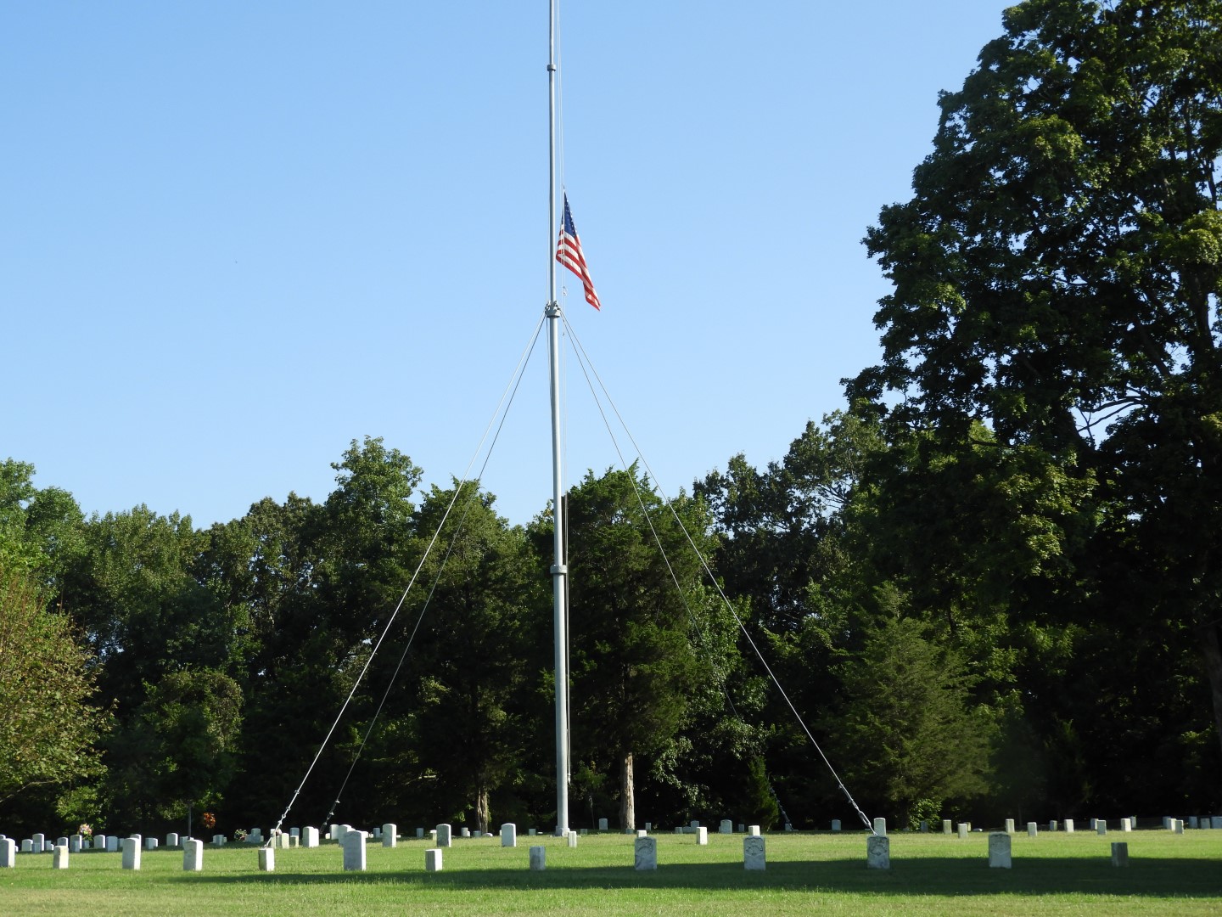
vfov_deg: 24.4
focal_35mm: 60
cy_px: 458
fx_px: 2118
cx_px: 611
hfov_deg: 32.2
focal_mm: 10.7
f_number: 4.2
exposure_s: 1/500
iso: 100
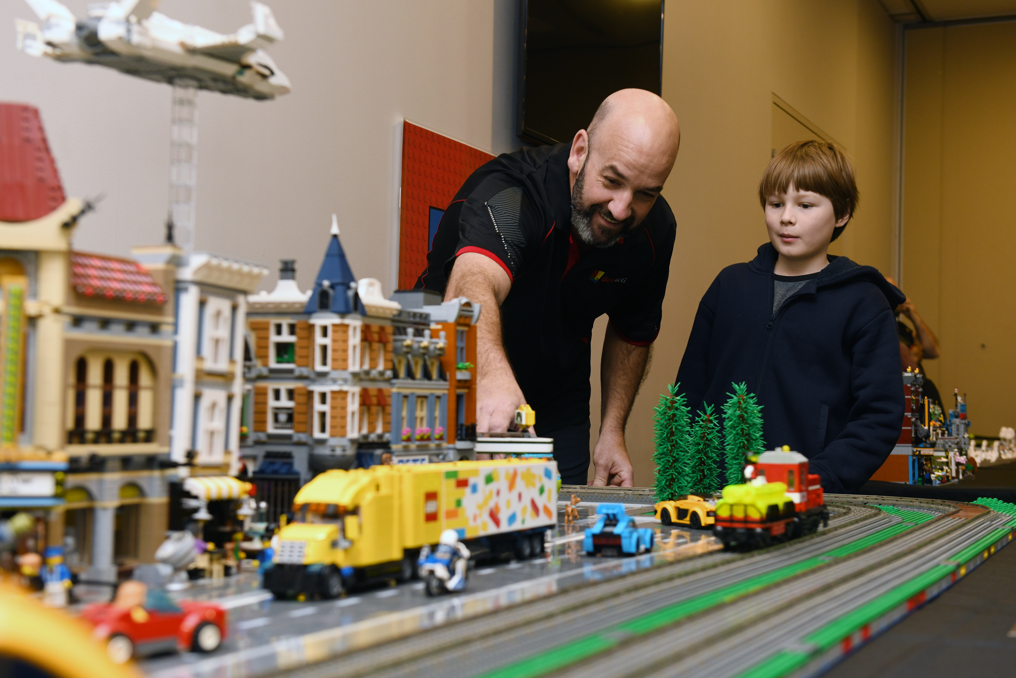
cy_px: 339
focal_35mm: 52
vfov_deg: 26.0
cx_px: 508
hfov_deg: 38.2
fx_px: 1467
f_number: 5.6
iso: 800
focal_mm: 52
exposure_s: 1/100
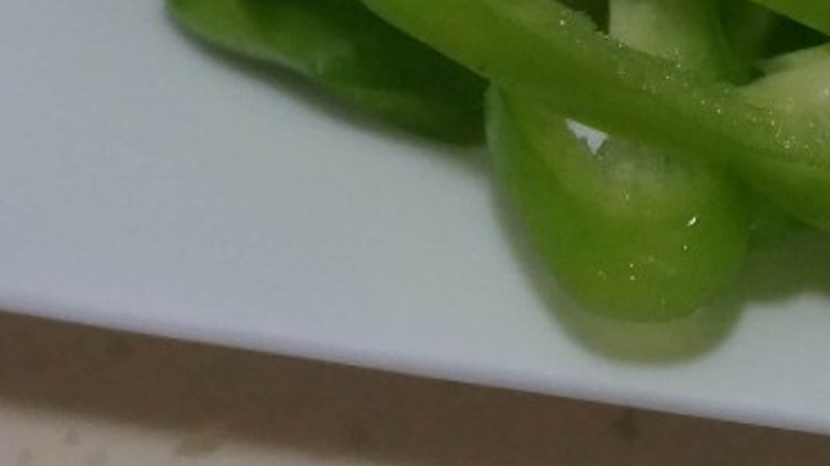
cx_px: 1115
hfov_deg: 11.4
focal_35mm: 183
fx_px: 4033
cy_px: -357
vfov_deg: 6.5
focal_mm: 27
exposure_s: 1/160
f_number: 4.5
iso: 1000
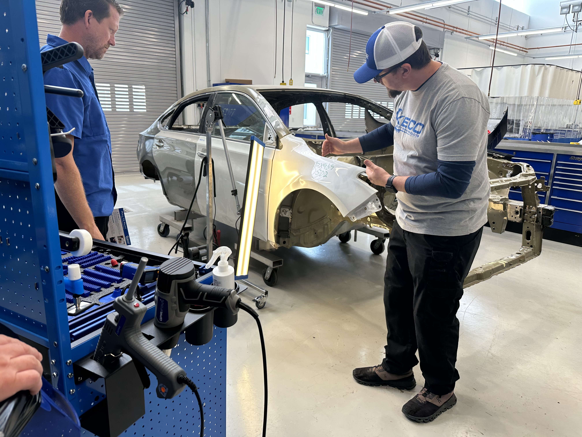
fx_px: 404
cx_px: 291
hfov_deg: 71.6
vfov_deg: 56.8
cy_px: 218
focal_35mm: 24
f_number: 1.78
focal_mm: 6.86
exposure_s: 1/120
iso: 64
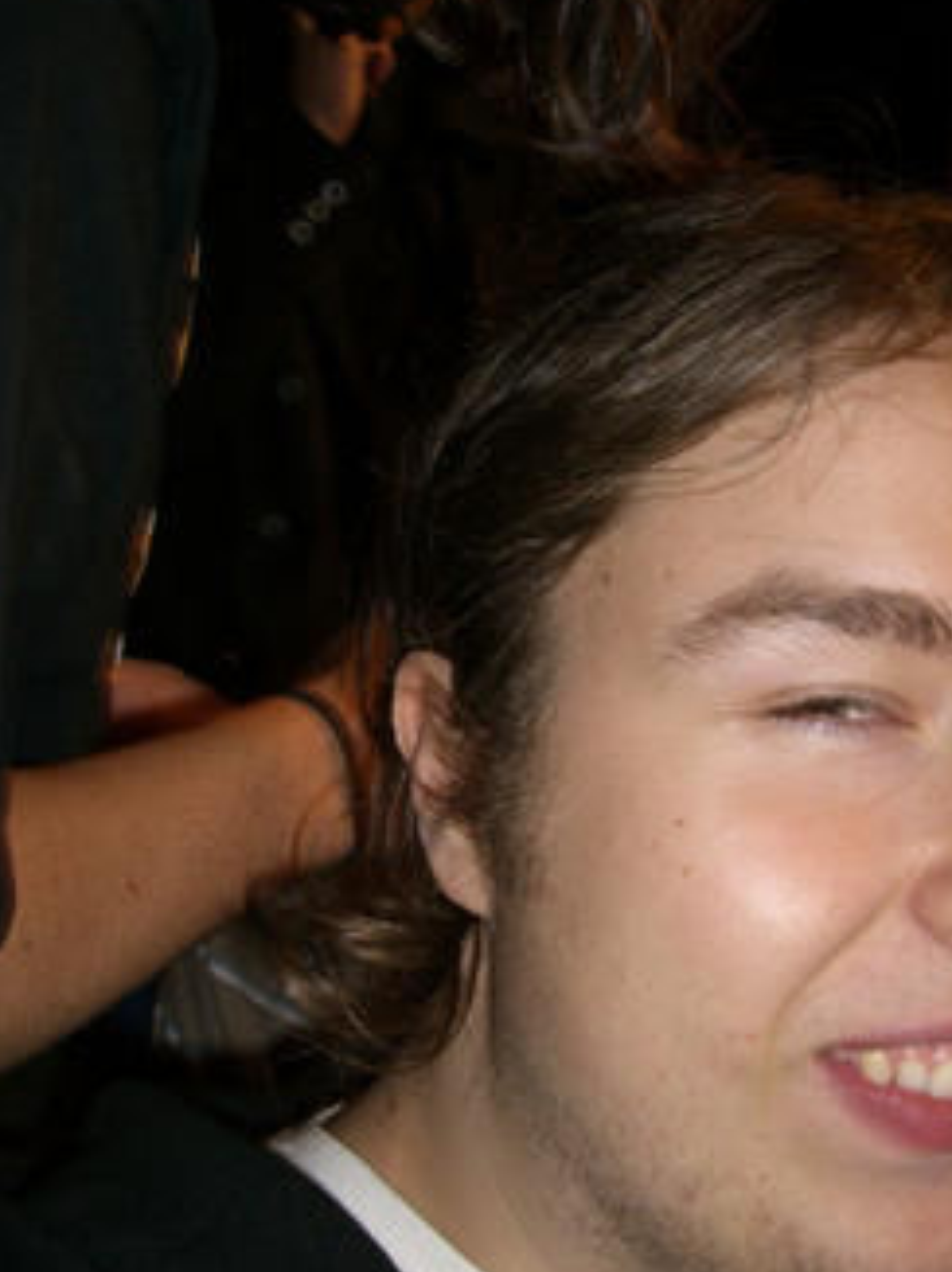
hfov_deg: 26.1
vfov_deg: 34.4
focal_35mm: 56
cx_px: 449
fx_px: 2056
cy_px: 691
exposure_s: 1/60
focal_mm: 6.2
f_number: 2.7
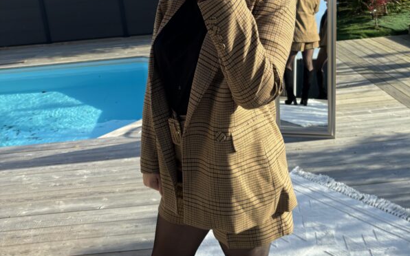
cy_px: 89
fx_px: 413
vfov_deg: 34.1
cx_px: 206
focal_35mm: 37
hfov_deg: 52.8
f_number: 1.6
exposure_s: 1/1381
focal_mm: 5.96
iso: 50
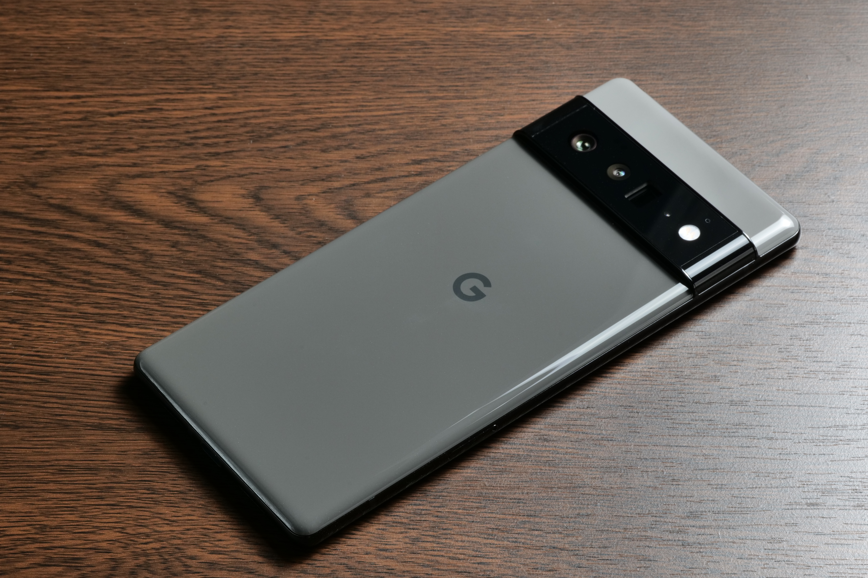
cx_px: 434
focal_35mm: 105
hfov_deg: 19.5
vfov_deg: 13.0
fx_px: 2531
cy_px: 289
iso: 800
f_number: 22
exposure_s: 1/100
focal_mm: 105
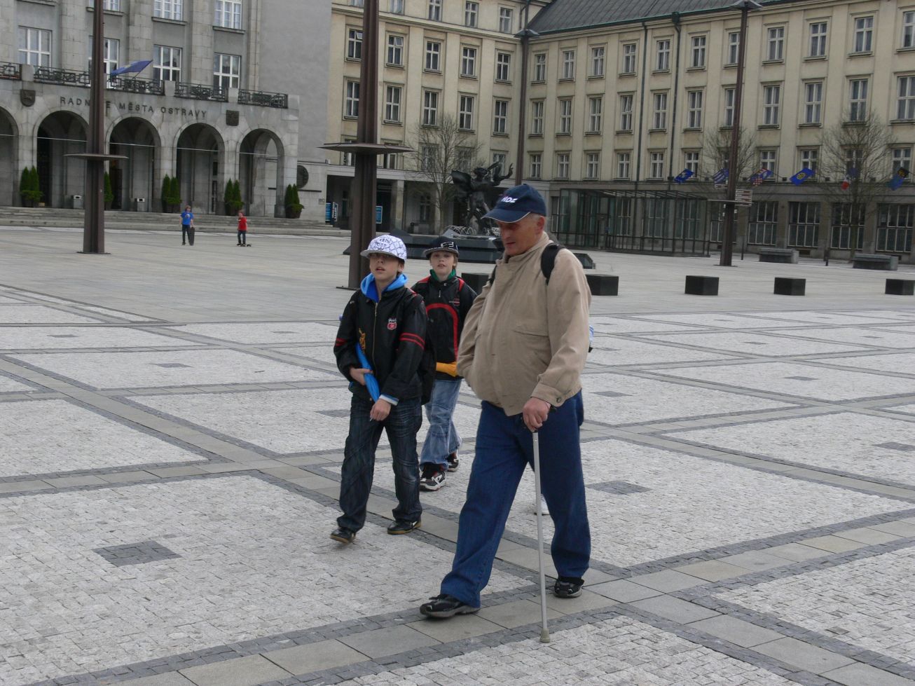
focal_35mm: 46
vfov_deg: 31.5
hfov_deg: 41.2
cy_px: 343
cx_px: 458
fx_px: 1216
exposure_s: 1/160
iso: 100
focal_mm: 9.6
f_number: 5.6
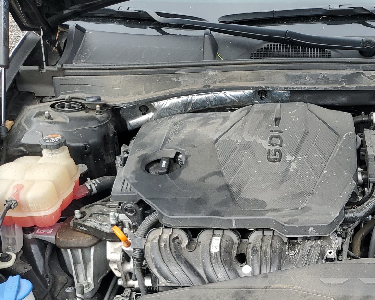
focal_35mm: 52
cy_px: 286
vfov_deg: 27.8
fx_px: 577
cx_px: 327
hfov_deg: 34.3
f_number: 1.5
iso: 50
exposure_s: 1/667
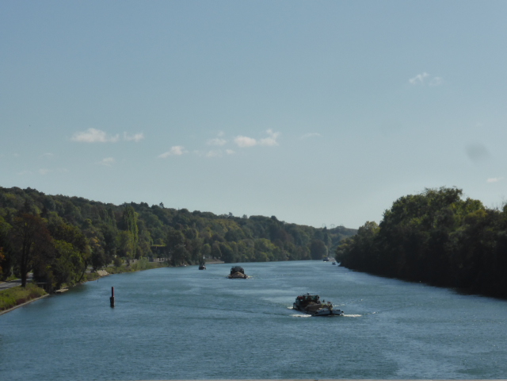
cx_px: 254
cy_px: 190
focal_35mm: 119
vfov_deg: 12.5
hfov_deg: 16.6
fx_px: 1743
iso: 160
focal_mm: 19.4
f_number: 5.3
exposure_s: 1/1600
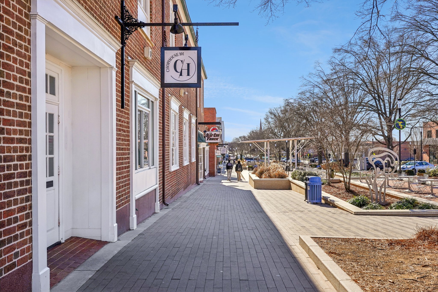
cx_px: 219
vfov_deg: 38.4
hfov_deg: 55.1
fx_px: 420
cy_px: 146
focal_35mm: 34
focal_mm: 34.5
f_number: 6.3
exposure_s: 1/1600
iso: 400
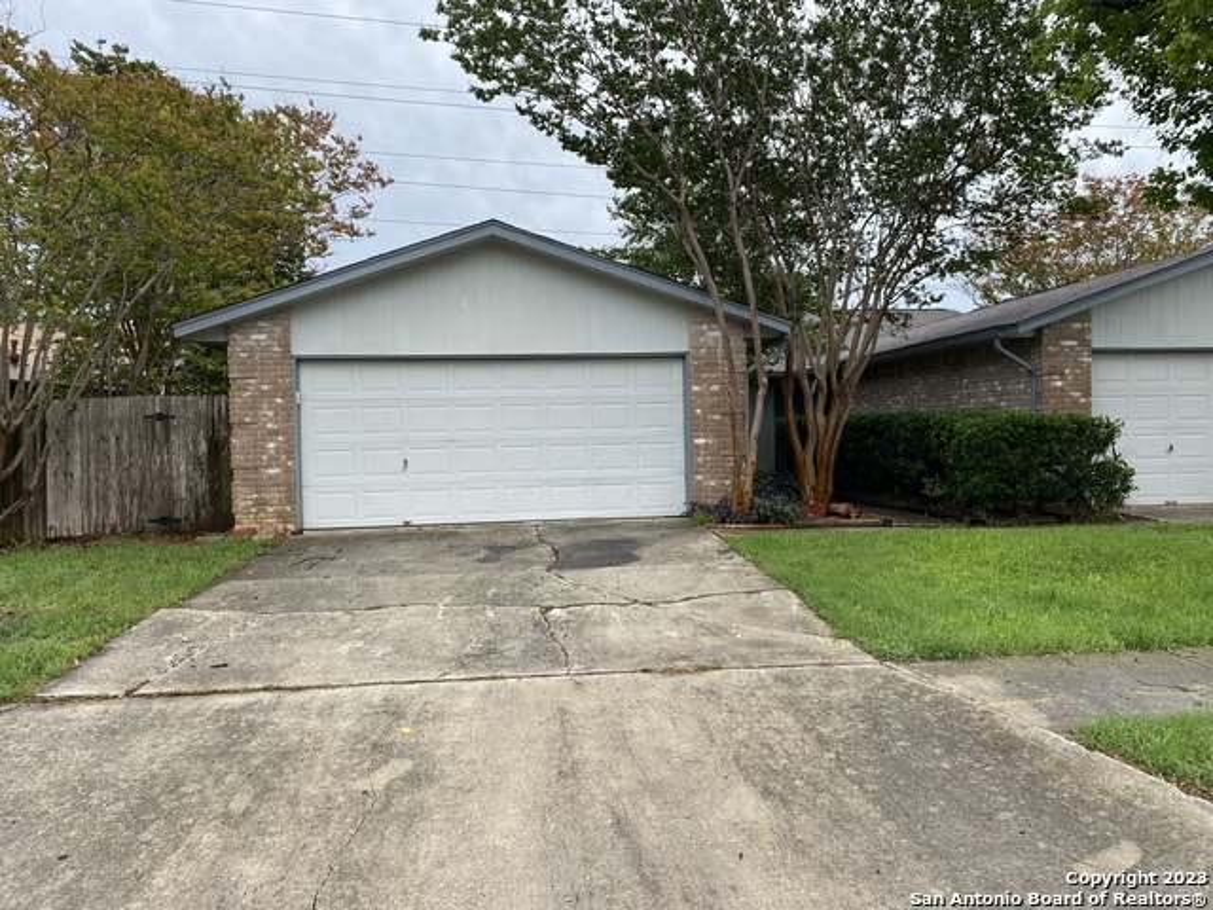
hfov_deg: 67.3
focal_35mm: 26
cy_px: 455
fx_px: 911
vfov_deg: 53.1
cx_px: 606
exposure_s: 1/858
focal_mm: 4.25
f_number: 1.8
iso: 32
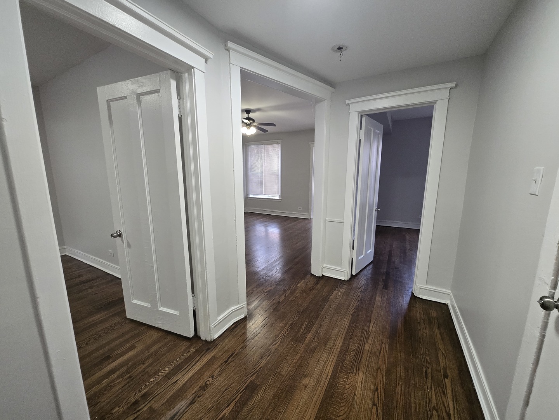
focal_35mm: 13
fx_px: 210
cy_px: 210
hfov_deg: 106.2
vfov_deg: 89.9
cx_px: 280
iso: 200
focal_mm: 1.7
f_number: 2.2
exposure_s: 1/60
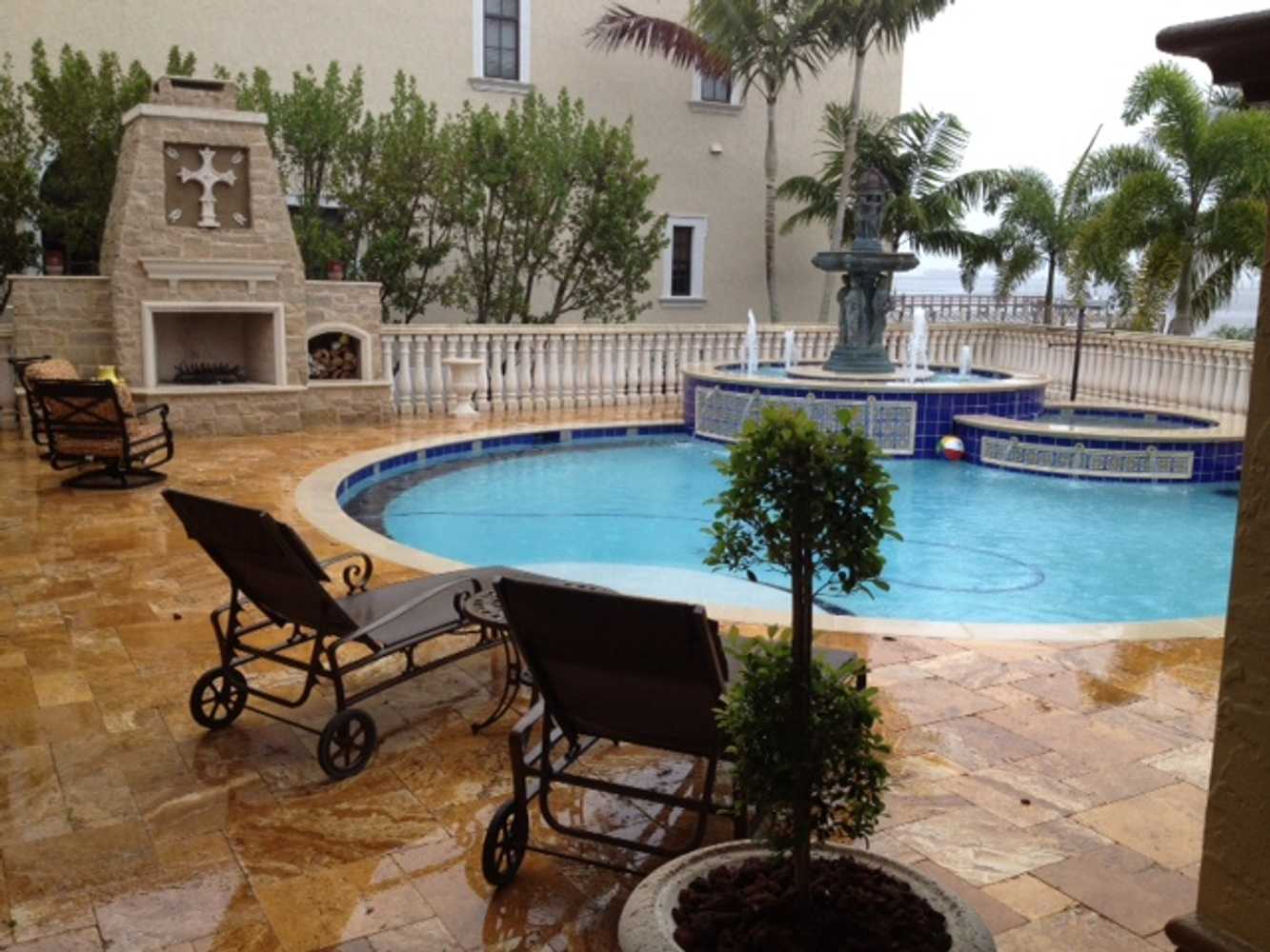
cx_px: 635
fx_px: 1284
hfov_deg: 52.6
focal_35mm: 35
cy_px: 476
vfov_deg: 40.7
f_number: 2.4
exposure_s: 1/120
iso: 80
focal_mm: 4.28
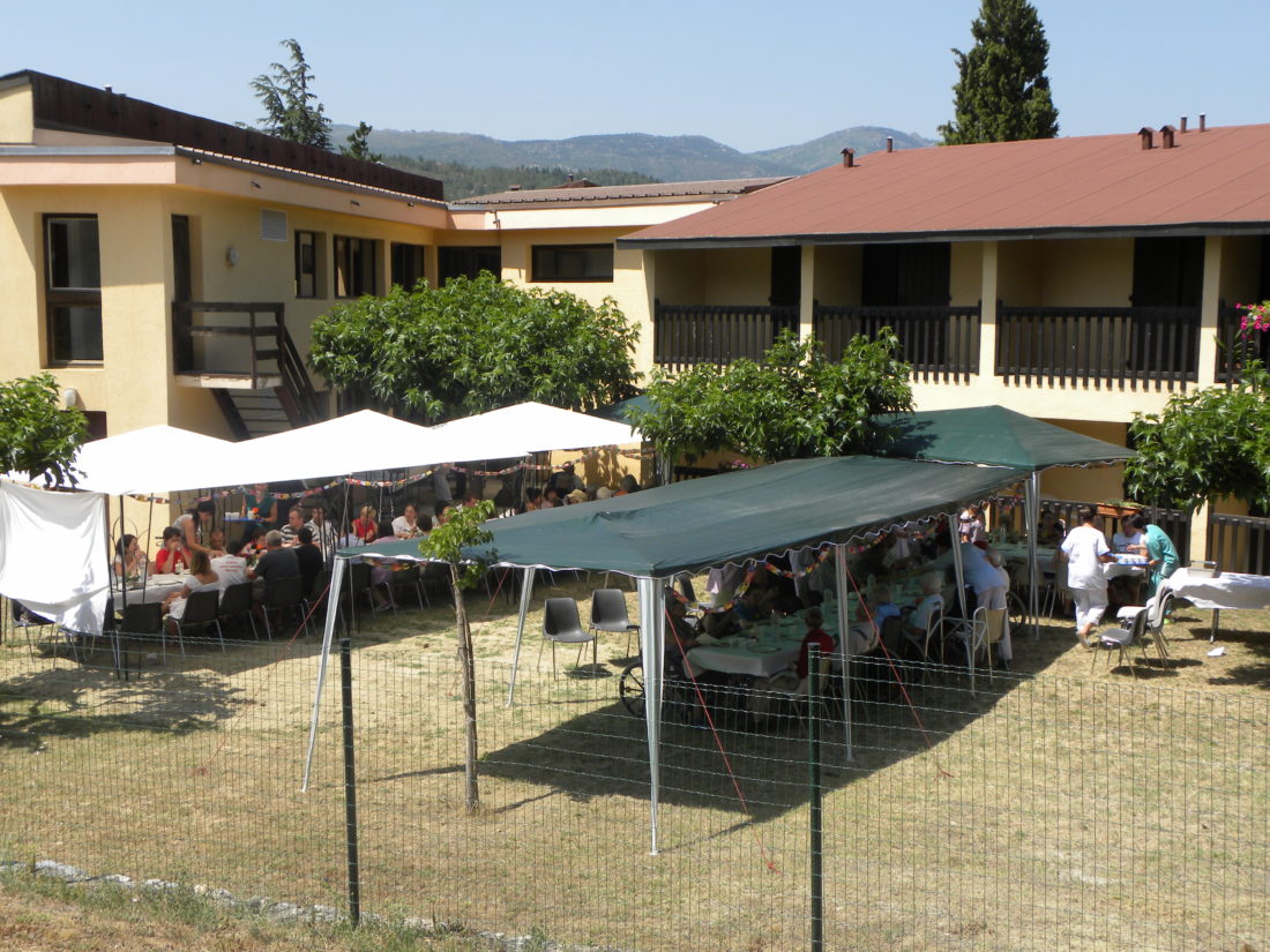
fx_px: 1688
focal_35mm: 46
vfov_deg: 31.5
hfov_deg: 41.2
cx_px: 635
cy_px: 476
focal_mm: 8.2
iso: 64
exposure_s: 1/270
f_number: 5
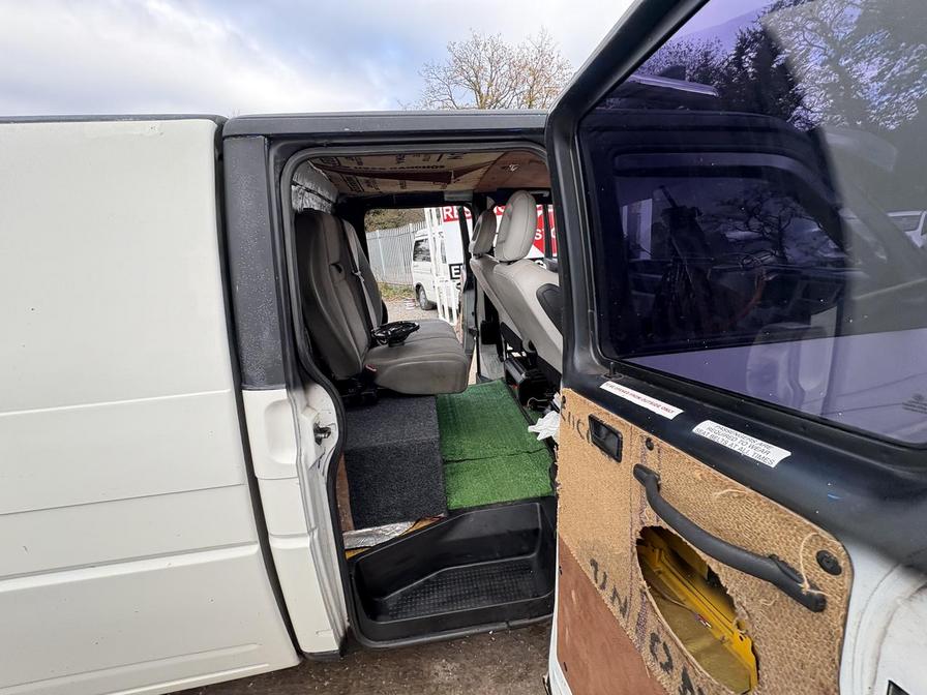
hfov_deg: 102.1
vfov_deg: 85.7
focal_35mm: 14
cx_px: 464
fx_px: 375
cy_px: 348
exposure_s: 1/116
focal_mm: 2.22
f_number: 2.2
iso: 80
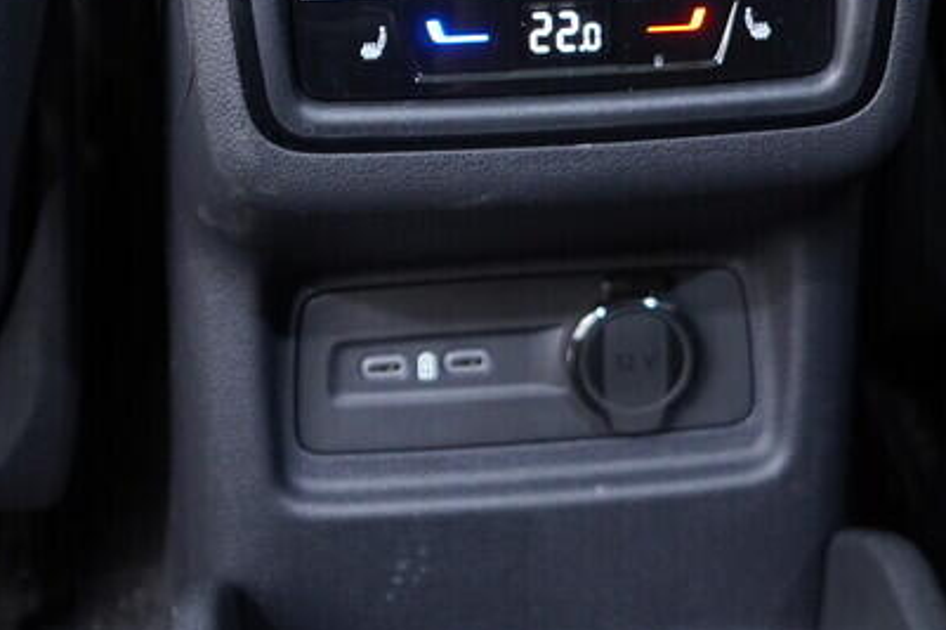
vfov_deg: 14.5
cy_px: -60
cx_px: 500
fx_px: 2416
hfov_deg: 22.1
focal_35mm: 92
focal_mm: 24
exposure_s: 1/40
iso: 800
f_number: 2.8
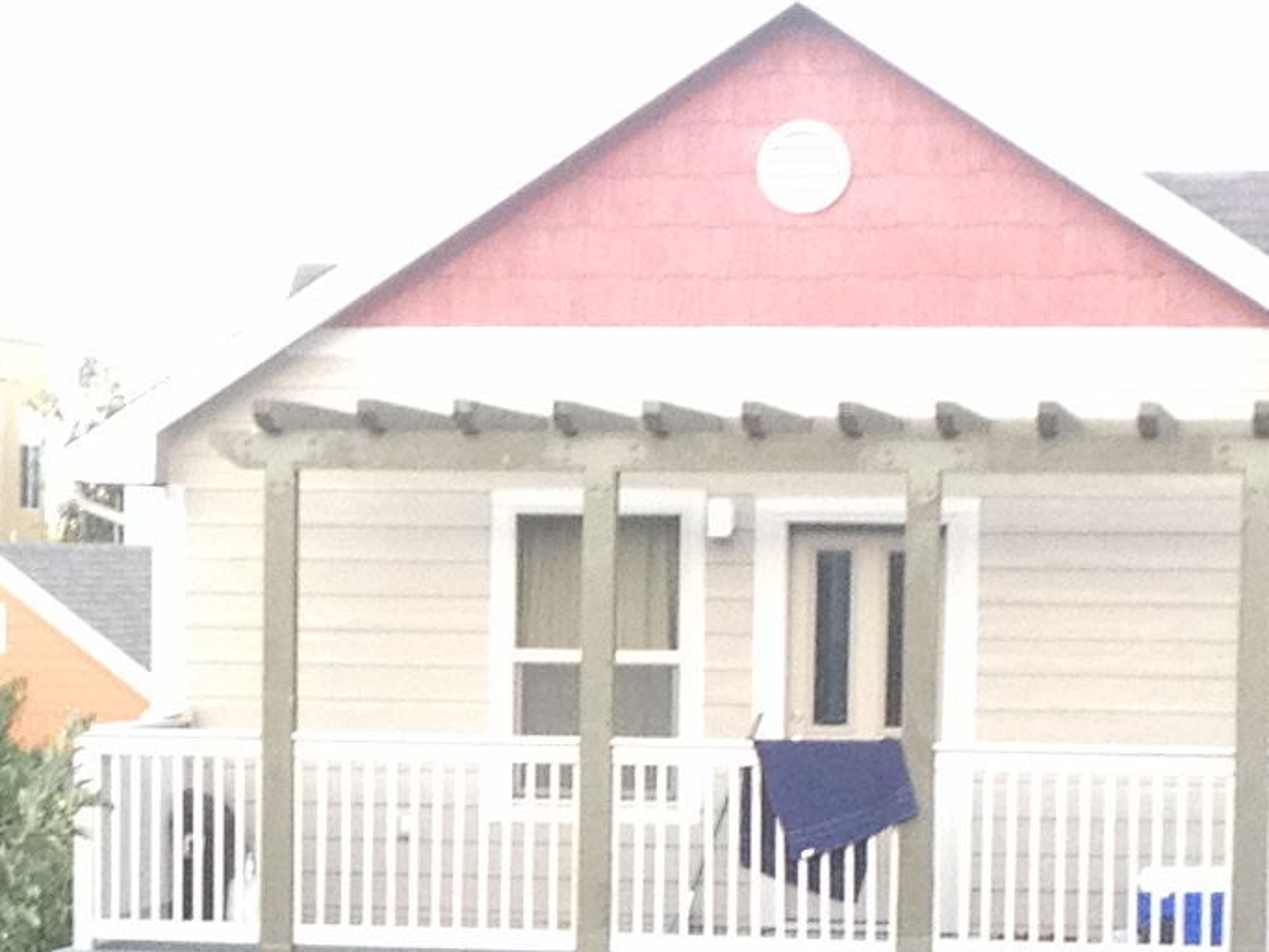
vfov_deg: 8.9
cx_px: 141
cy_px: 880
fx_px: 6122
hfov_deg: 11.8
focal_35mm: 167
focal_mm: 4.28
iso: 80
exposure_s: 1/120
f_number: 2.4
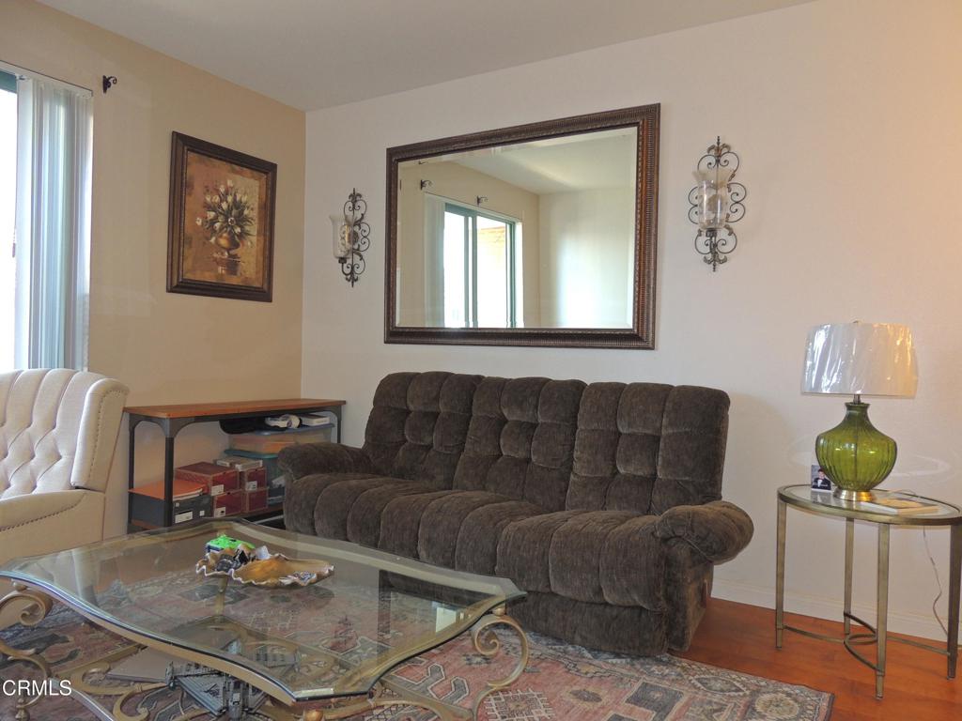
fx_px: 667
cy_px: 360
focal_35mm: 24
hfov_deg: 71.6
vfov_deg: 56.8
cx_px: 481
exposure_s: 1/40
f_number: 3
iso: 280
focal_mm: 4.3
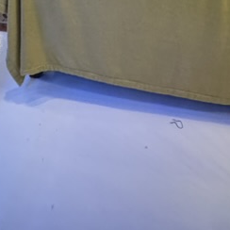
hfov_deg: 32.8
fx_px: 391
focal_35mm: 52
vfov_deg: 24.3
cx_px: 107
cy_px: -128
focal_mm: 2.22
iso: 1250
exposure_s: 1/40
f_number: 2.2
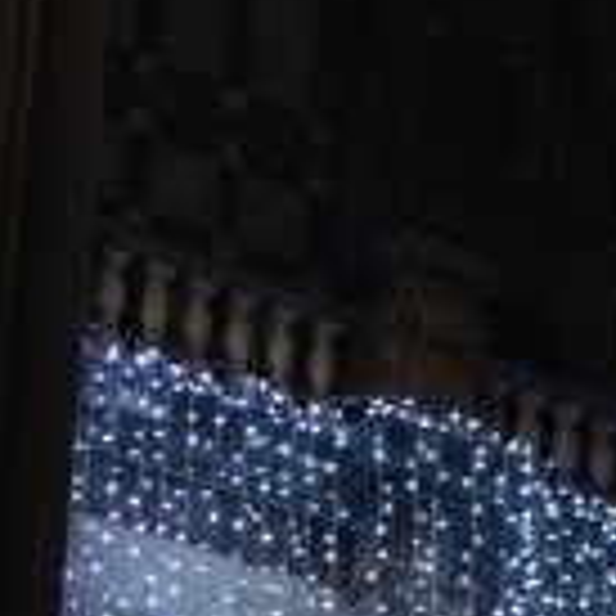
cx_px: 1039
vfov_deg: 10.1
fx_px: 3443
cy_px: 742
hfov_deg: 9.8
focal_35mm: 171
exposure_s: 1/60
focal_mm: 18
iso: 640
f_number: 4
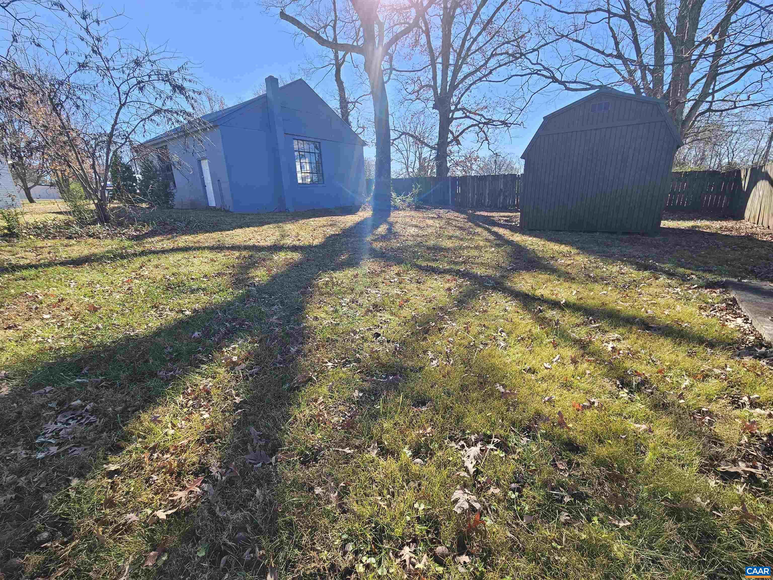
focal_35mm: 13
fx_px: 290
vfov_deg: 89.9
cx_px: 386
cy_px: 290
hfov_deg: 106.2
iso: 50
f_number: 2.2
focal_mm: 2.2
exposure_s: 1/512
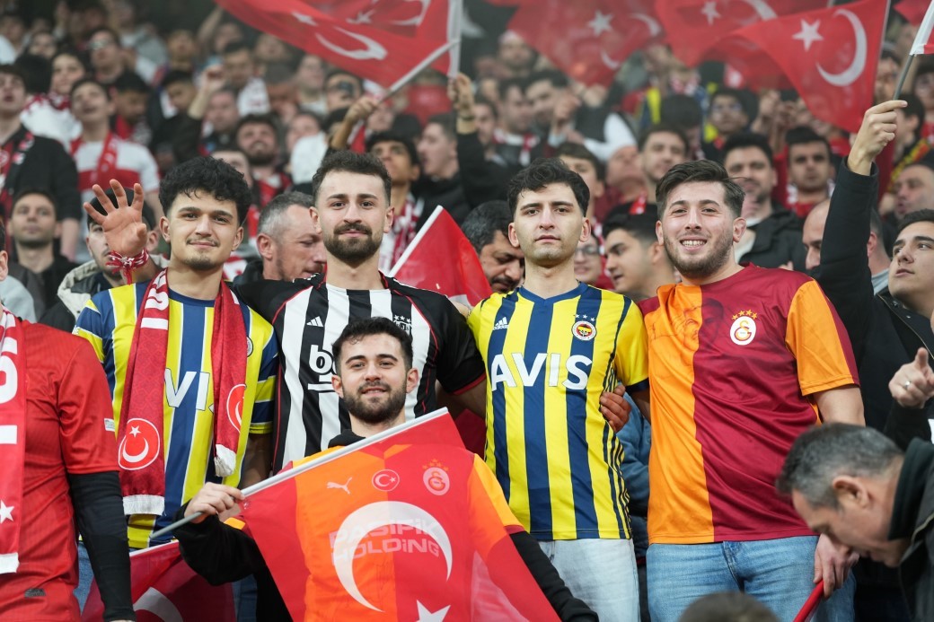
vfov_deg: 11.8
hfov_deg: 17.6
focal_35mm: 116
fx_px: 3009
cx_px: 467
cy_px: 311
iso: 1600
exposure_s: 1/400
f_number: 2.8
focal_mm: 116
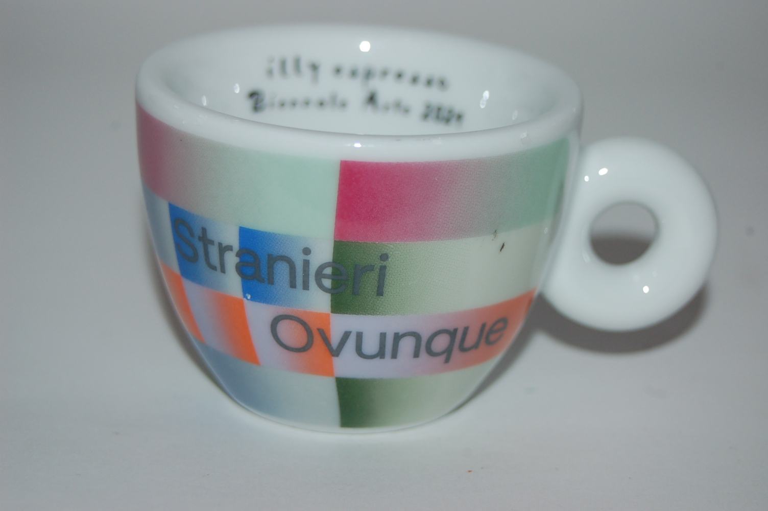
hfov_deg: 17.1
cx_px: 384
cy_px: 256
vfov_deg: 11.4
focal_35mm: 120
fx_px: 2558
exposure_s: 1/125
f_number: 7.1
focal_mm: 80
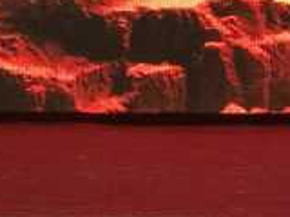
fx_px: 2145
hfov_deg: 7.7
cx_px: 2
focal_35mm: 256
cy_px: -244
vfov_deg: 5.7
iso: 125
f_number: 2.8
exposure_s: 1/50
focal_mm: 6.6
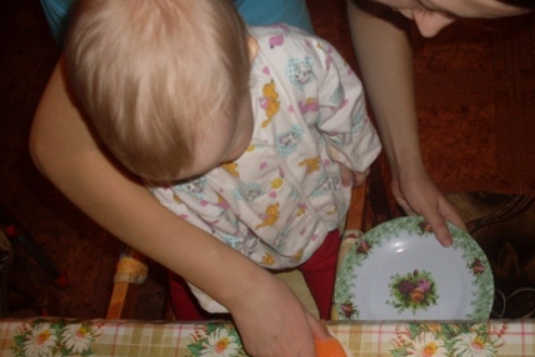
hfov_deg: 40.2
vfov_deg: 27.5
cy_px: 221
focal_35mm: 49
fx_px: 728
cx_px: 320
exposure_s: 1/45
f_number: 2.8
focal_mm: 6.3
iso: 100
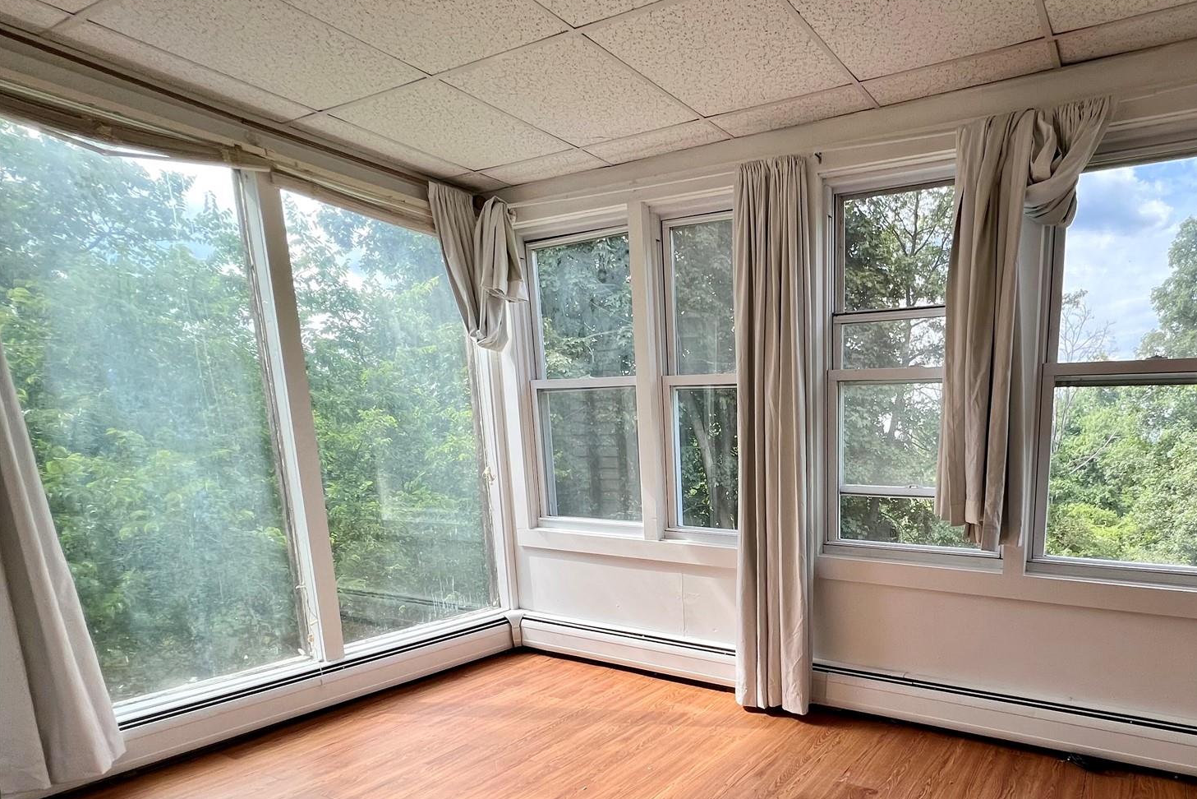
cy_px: 566
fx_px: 632
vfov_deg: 62.1
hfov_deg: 82.5
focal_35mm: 19
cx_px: 840
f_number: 1.8
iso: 32
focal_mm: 1.57
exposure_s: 1/228
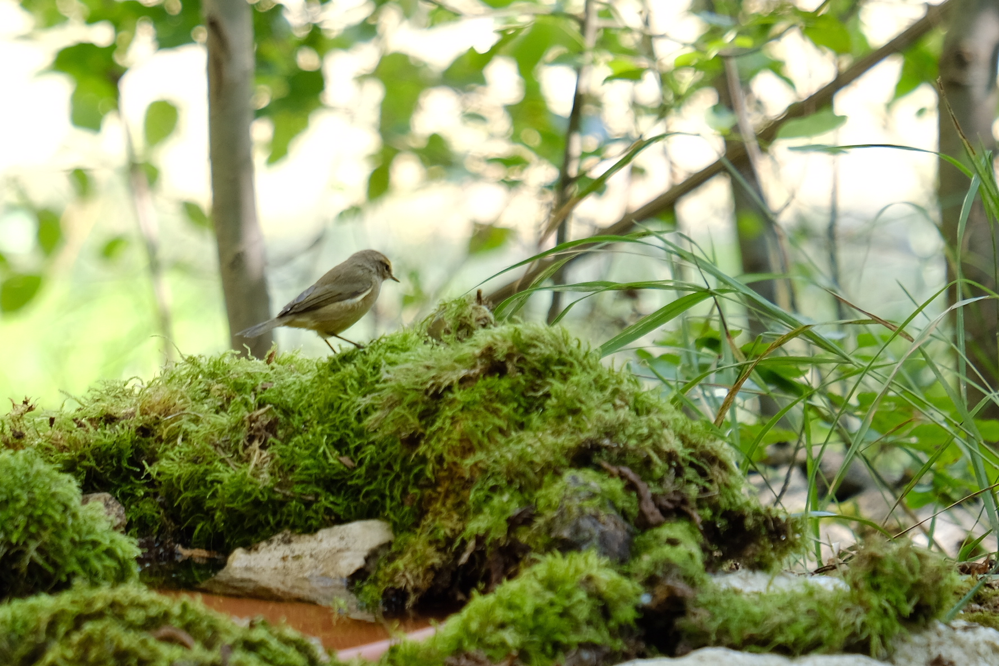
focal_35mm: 300
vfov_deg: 4.6
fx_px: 8324
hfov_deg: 6.9
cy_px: 333
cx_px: 500
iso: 400
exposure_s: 1/60
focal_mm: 200
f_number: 5.6
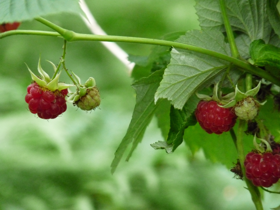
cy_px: 105
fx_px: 3826
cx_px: 140
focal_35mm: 473
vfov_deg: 3.1
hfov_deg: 4.2
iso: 800
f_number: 4.4
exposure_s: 1/160
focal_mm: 84.2
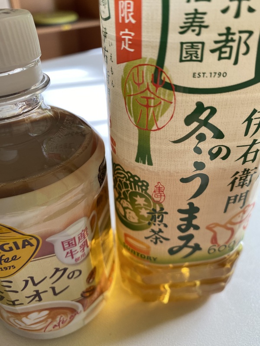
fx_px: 250
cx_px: 130
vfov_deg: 69.4
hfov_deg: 54.9
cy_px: 173
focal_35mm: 25
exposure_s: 1/121
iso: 125
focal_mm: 4.25
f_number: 1.8
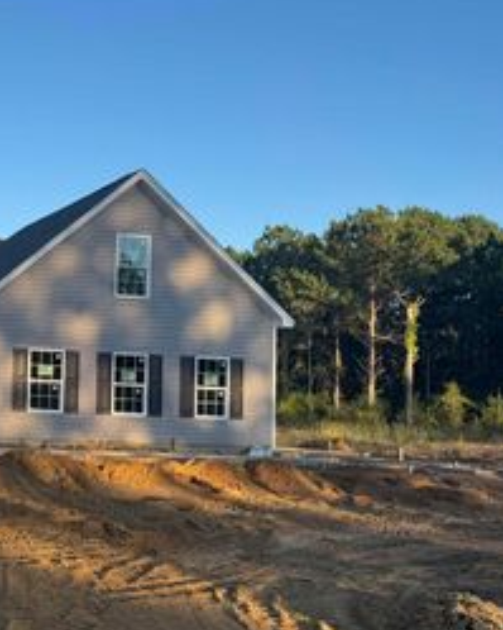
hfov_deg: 27.6
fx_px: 875
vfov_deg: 39.5
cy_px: 355
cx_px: -124
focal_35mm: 47
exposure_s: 1/1869
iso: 80
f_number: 1.78
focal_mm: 6.76
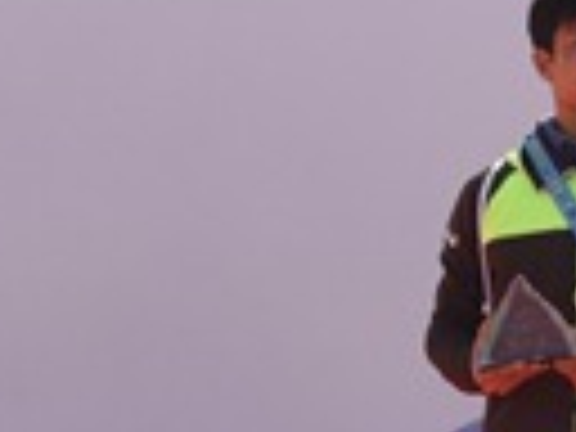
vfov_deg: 7.5
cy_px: 254
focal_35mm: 198
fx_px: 3295
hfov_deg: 9.5
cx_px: 1026
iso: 250
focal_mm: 48
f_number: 6.3
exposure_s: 1/160
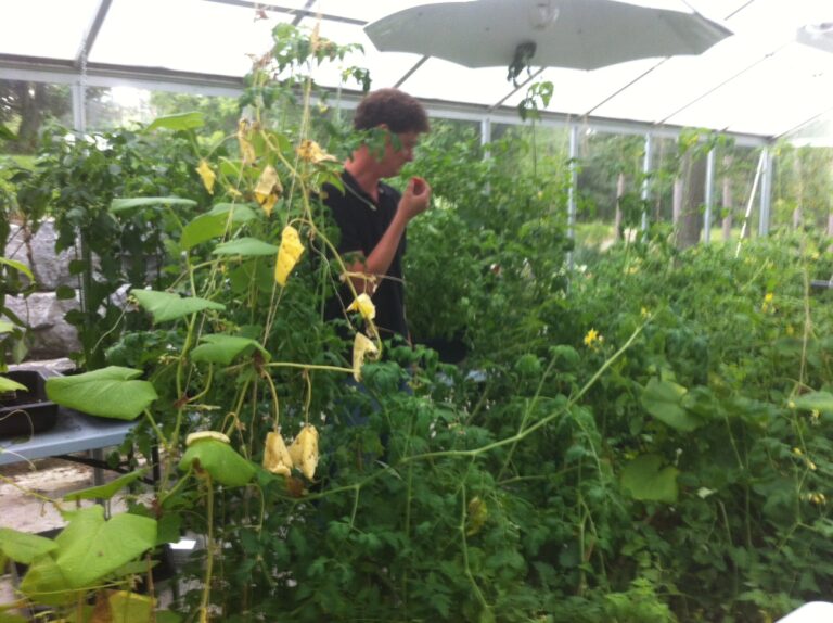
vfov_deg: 40.6
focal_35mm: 35
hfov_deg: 52.7
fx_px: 841
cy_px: 312
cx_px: 416
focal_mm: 3.85
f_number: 2.8
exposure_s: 1/15
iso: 100
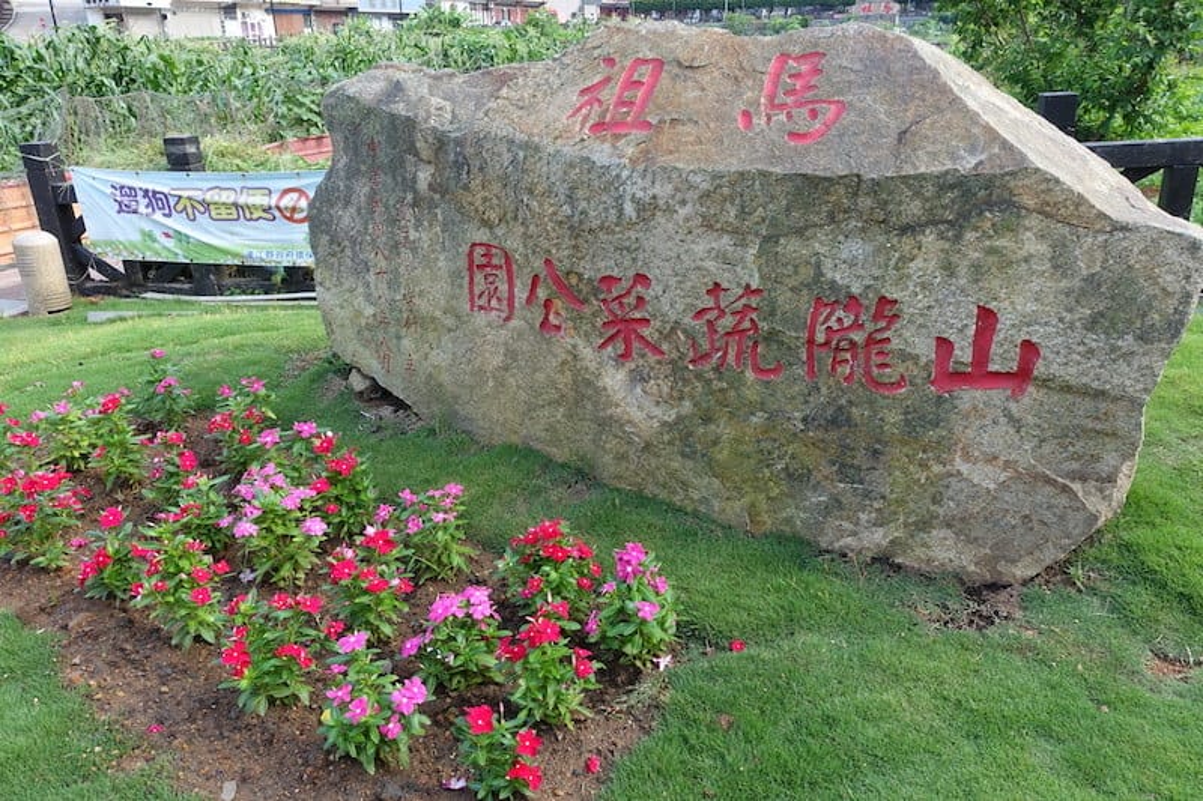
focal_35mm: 24
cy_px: 400
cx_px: 602
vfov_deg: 53.1
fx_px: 802
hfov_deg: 73.8
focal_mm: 8.8
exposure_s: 1/80
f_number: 5.6
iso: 125
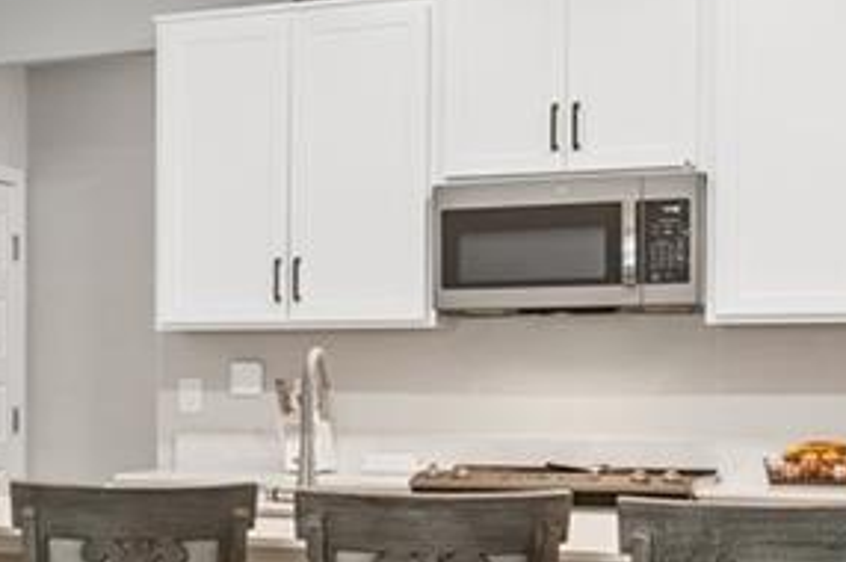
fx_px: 1972
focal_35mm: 84
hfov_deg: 20.2
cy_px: 346
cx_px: -491
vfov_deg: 16.2
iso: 100
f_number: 7.1
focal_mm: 10
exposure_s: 1/2
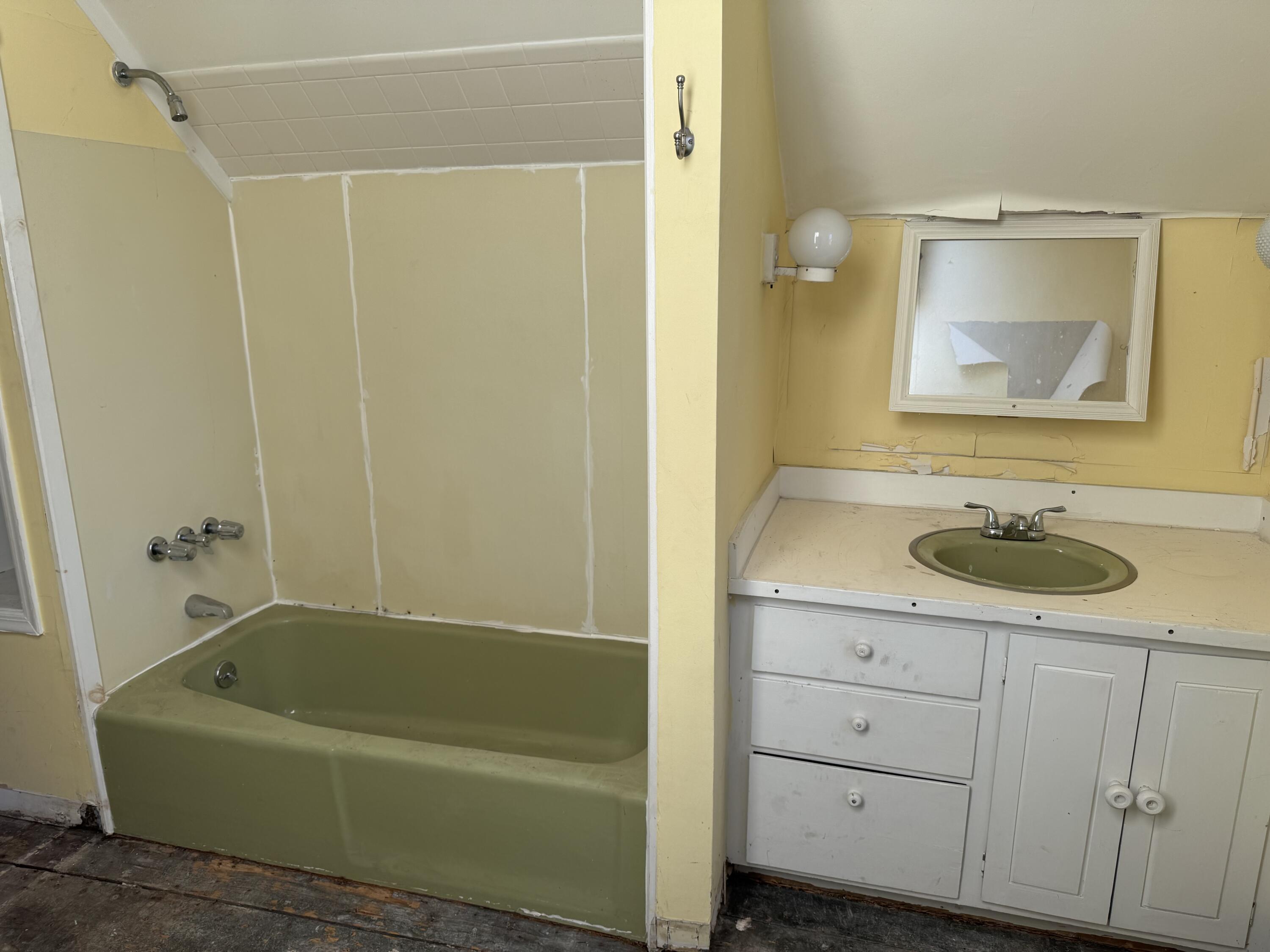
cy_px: 476
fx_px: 881
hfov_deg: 71.6
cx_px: 635
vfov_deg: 56.8
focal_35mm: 24
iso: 80
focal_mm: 6.76
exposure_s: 1/567
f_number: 1.78
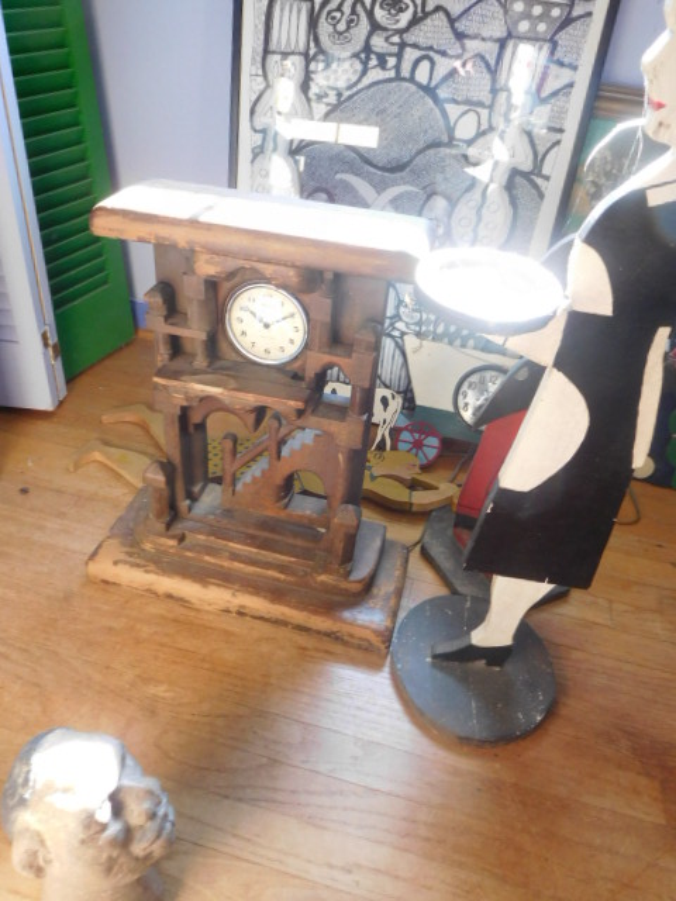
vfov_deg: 69.4
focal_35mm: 25
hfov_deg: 54.9
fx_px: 651
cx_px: 338
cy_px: 450
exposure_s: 1/30
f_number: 3.4
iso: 320
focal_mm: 4.5
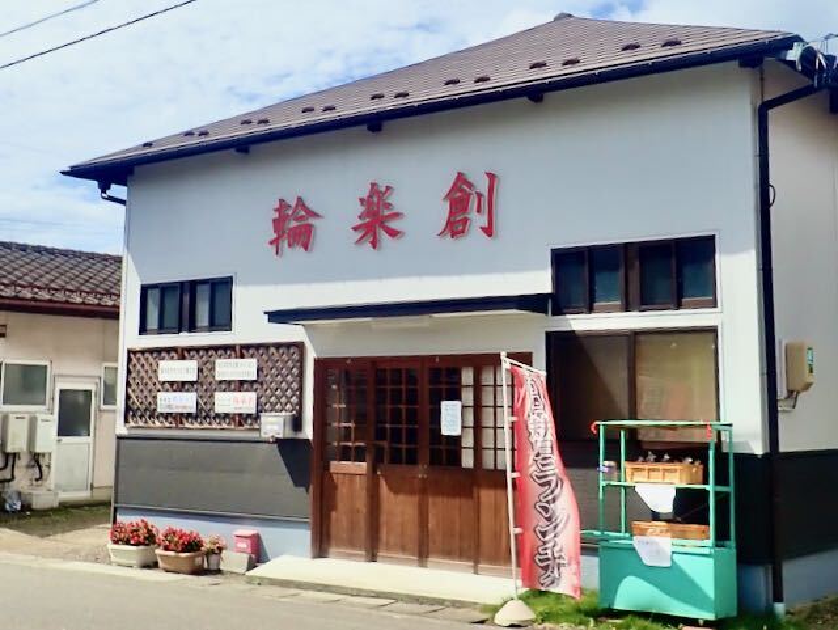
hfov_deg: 69.4
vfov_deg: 54.9
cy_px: 315
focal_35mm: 25
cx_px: 419
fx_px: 606
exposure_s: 1/200
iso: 100
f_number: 8
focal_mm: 4.5
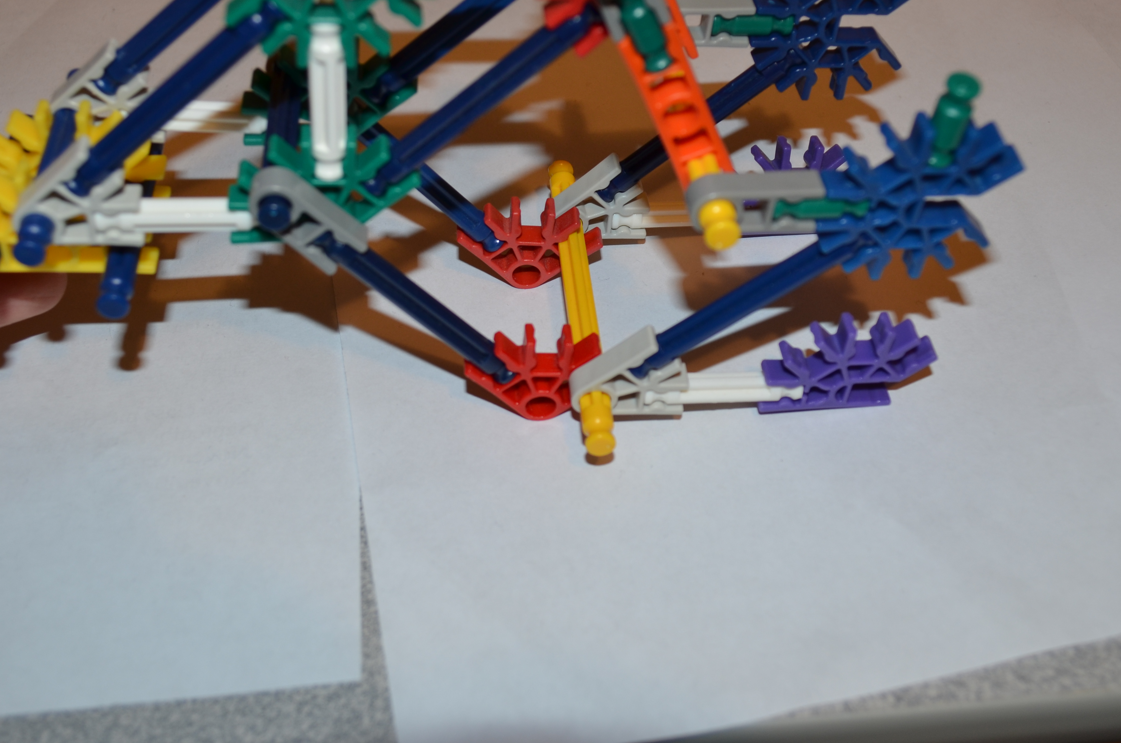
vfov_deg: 29.5
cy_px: 237
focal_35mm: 45
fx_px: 1398
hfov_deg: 43.6
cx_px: 502
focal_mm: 22
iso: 200
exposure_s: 1/30
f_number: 5.6
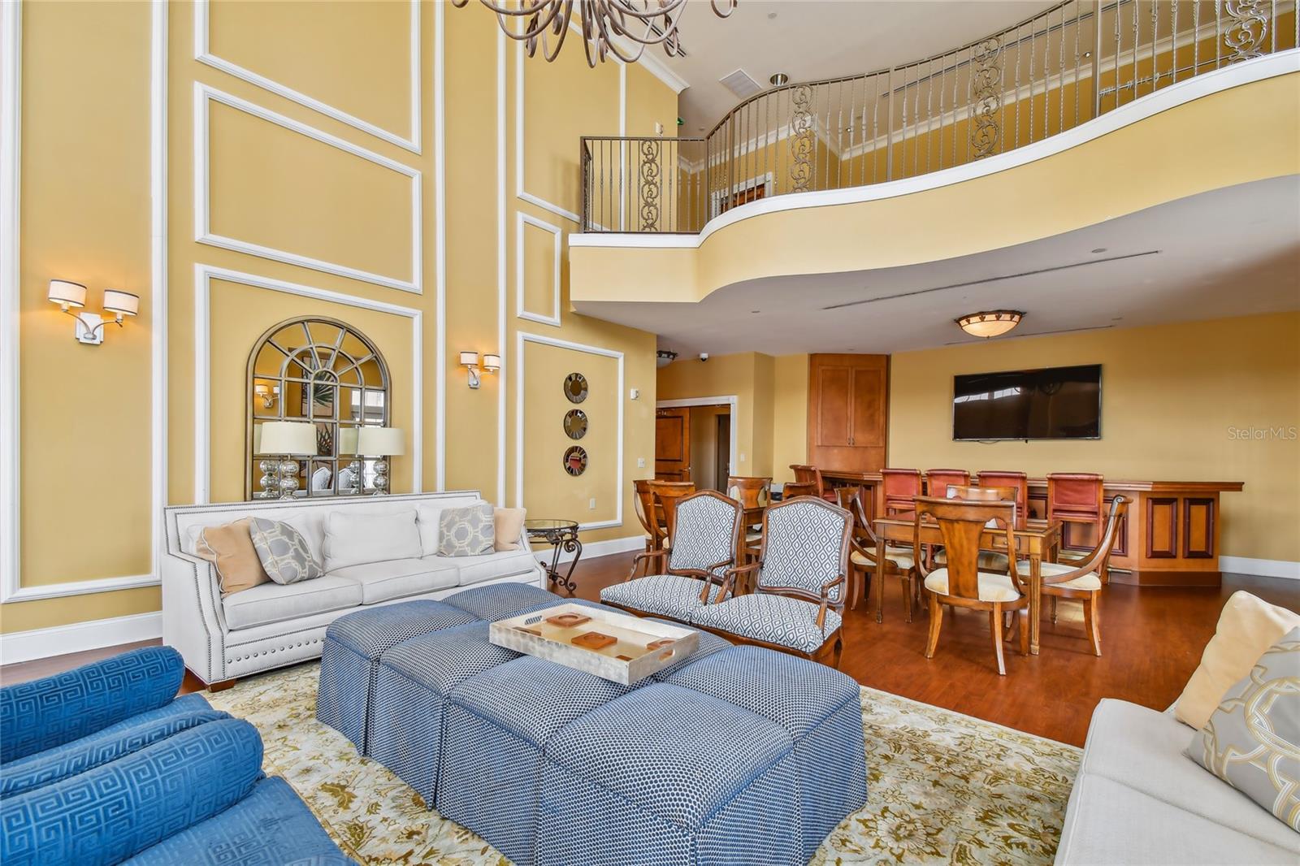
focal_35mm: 15
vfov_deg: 77.3
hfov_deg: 100.4
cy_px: 433
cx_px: 650
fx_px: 542
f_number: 7.1
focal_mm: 10
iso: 100
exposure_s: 1/13
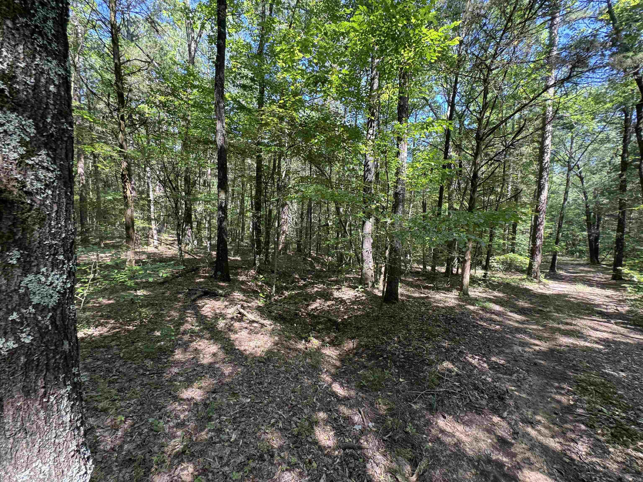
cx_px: 322
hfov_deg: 102.1
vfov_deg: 85.7
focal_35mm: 14
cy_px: 241
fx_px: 260
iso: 64
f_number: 2.2
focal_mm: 2.22
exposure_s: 1/99
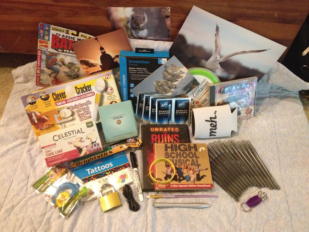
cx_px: 154
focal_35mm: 35
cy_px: 116
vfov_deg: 40.7
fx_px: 312
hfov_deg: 52.6
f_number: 2.4
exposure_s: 1/15
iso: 640
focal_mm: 4.28
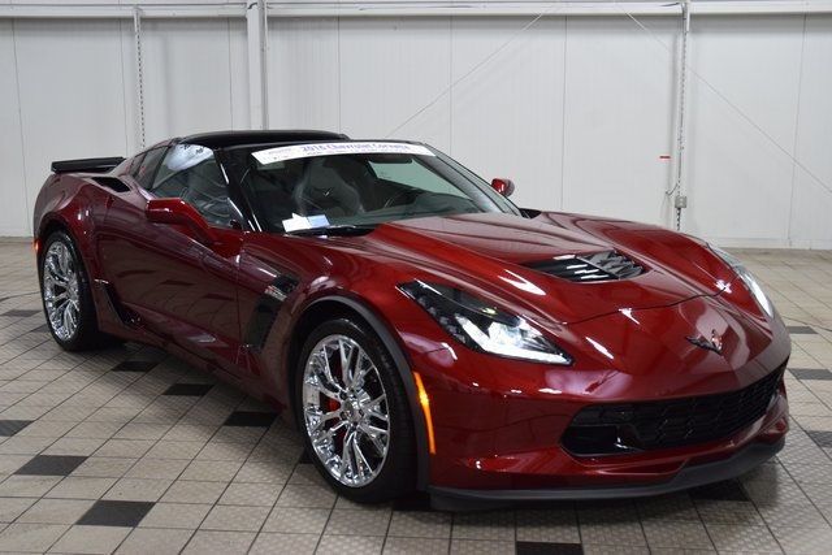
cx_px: 416
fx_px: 1005
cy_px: 278
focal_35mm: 44
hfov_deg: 45.0
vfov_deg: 30.9
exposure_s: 1/60
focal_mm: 29
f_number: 6.3
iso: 1600
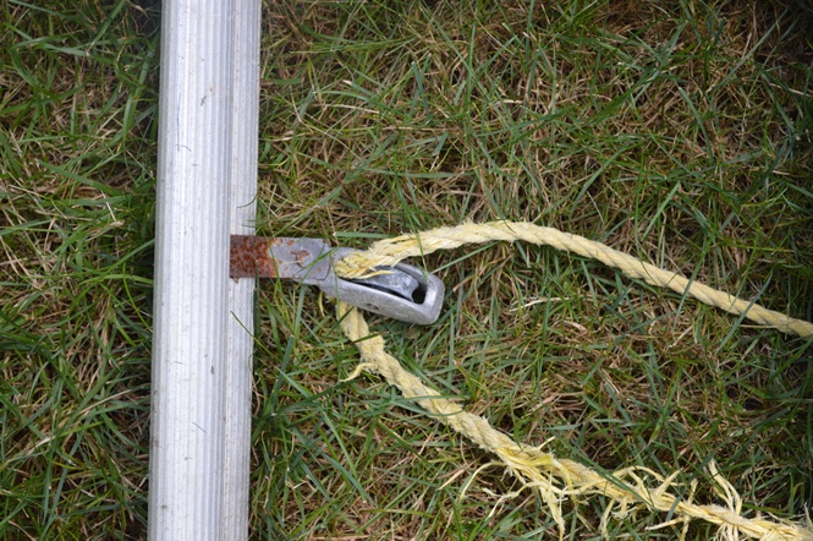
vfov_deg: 20.6
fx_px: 1489
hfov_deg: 30.5
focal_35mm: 66
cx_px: 406
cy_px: 270
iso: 280
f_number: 5.6
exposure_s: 1/125
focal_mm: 44
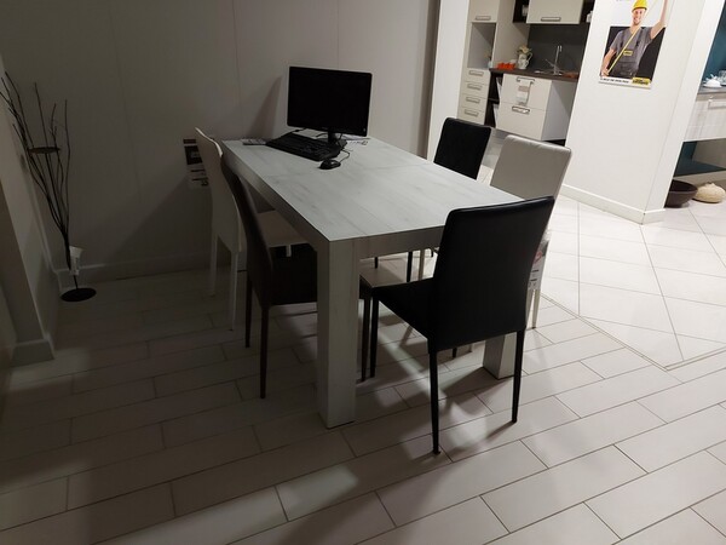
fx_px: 503
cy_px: 272
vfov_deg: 56.8
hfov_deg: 71.6
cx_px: 363
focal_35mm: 24
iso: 320
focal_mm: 5.23
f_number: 1.8
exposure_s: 1/24
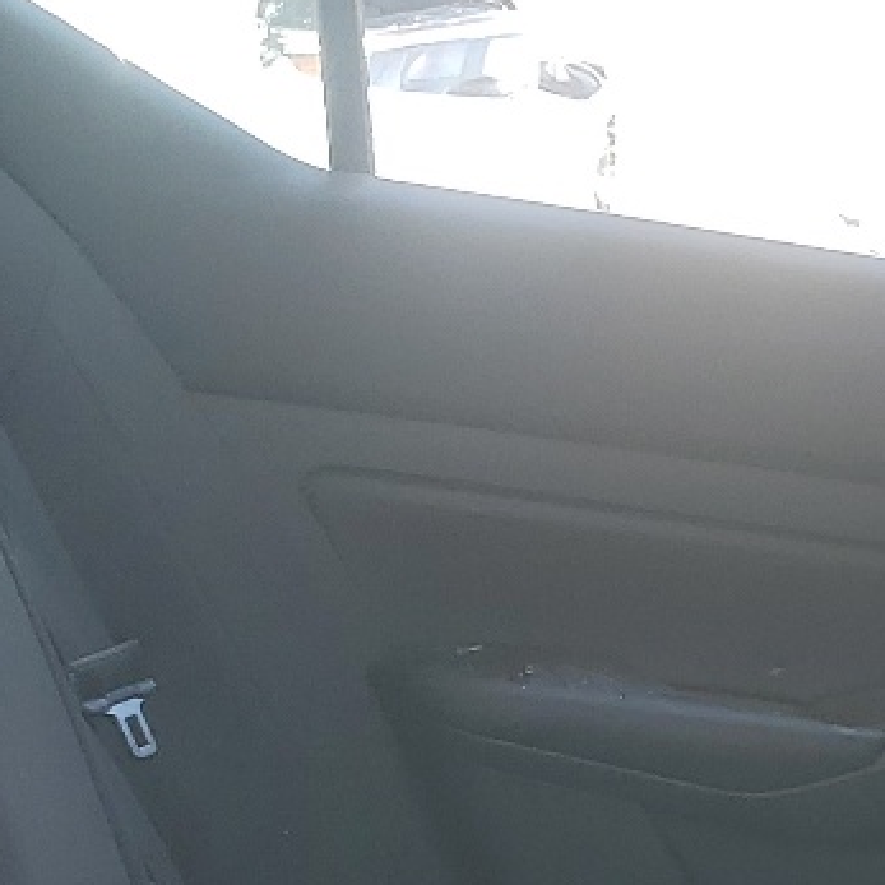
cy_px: 972
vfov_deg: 16.0
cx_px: 1053
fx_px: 3066
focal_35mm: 106
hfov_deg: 15.8
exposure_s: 1/625
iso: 50
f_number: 1.5
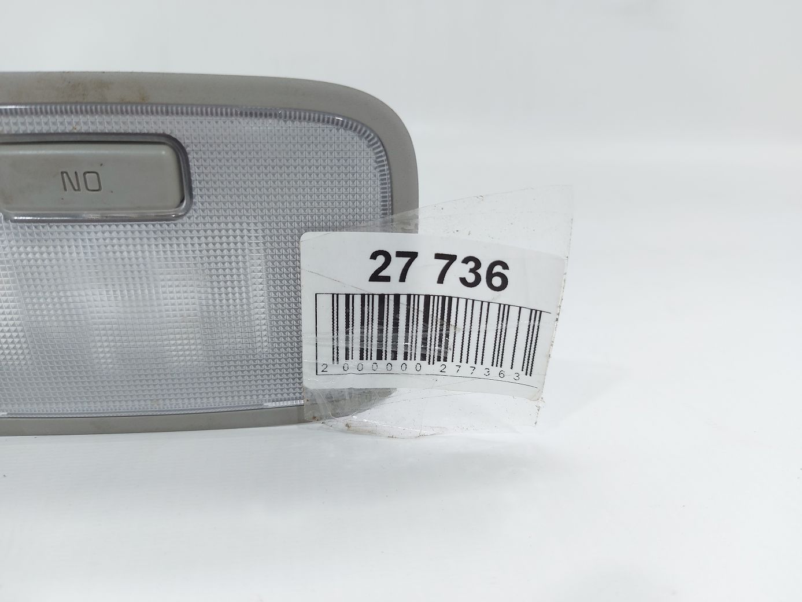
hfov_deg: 71.6
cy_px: 301
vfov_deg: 56.8
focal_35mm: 24
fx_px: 556
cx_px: 401
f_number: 1.8
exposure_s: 1/50
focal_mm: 5.23
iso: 40
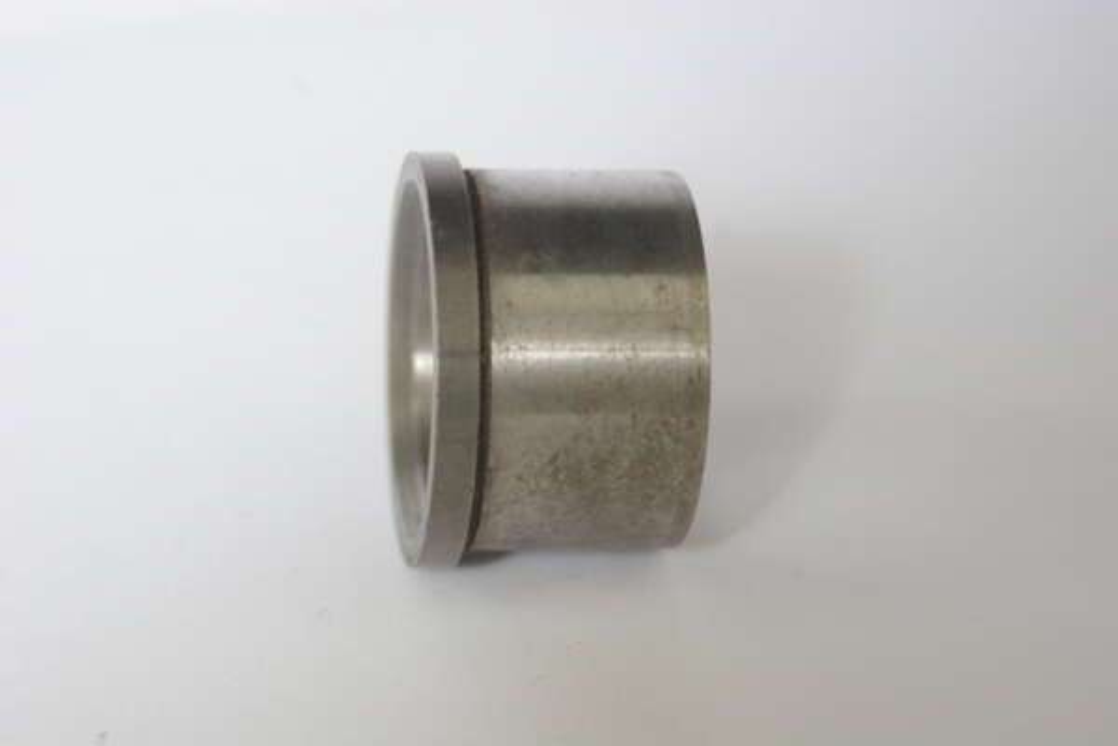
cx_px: 559
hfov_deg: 17.1
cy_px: 373
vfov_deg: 11.4
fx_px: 3726
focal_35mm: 120
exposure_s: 1/30
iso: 800
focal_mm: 80
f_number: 8
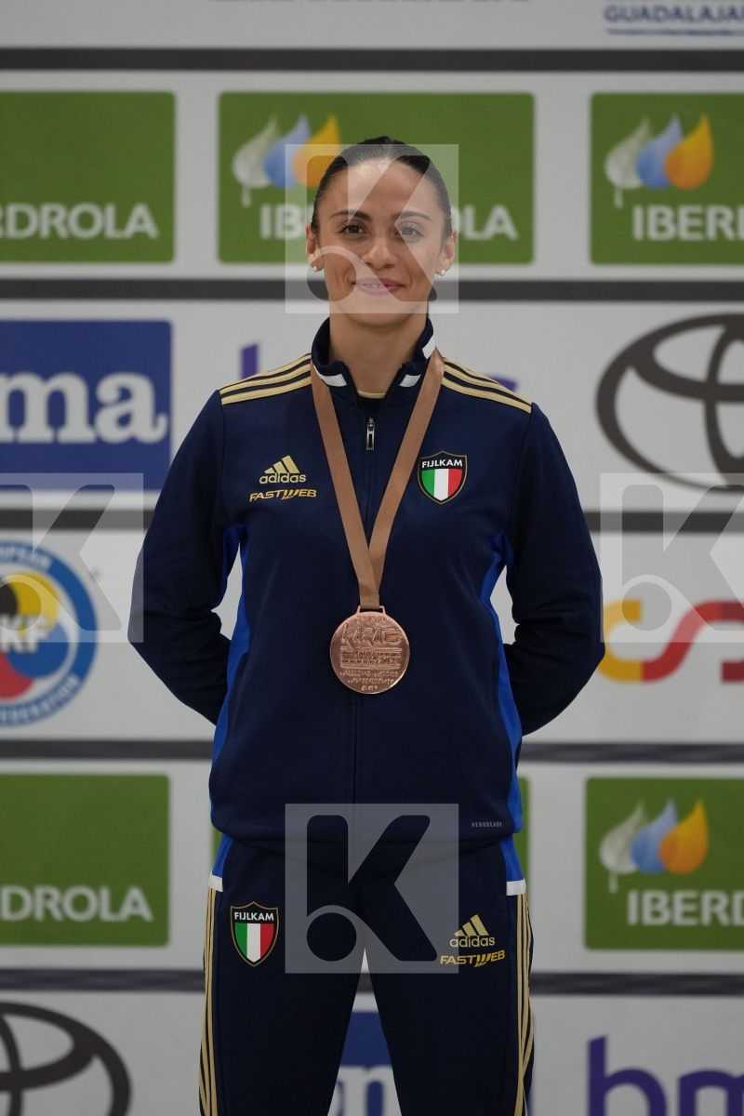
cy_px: 558
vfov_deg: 6.9
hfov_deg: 4.6
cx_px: 372
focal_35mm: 300
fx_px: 9299
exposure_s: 1/500
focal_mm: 200
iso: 2000
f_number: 2.8
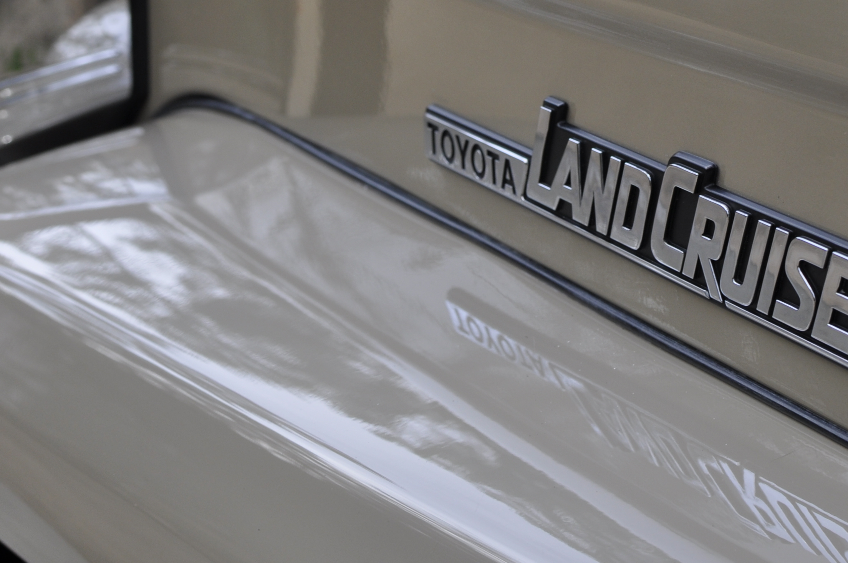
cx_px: 442
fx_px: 2399
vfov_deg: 13.3
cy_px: 136
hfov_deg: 20.0
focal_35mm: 102
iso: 200
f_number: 6.3
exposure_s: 1/160
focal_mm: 35
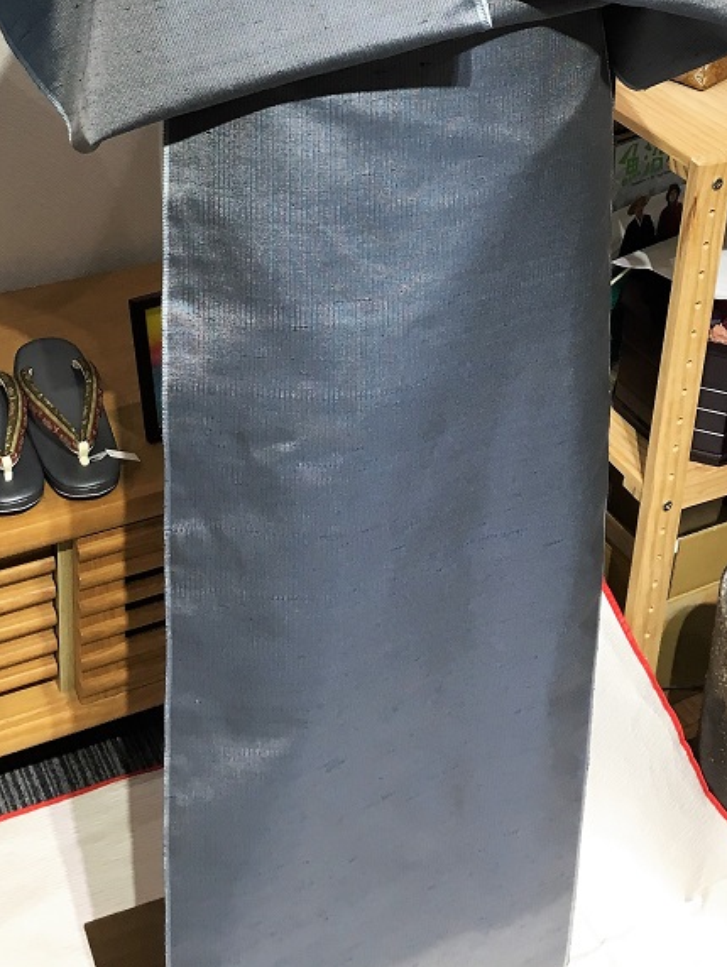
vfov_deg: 33.4
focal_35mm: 54
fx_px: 1510
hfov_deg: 27.1
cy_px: 76
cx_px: 365
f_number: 2.2
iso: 50
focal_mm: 4.15
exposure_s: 1/30
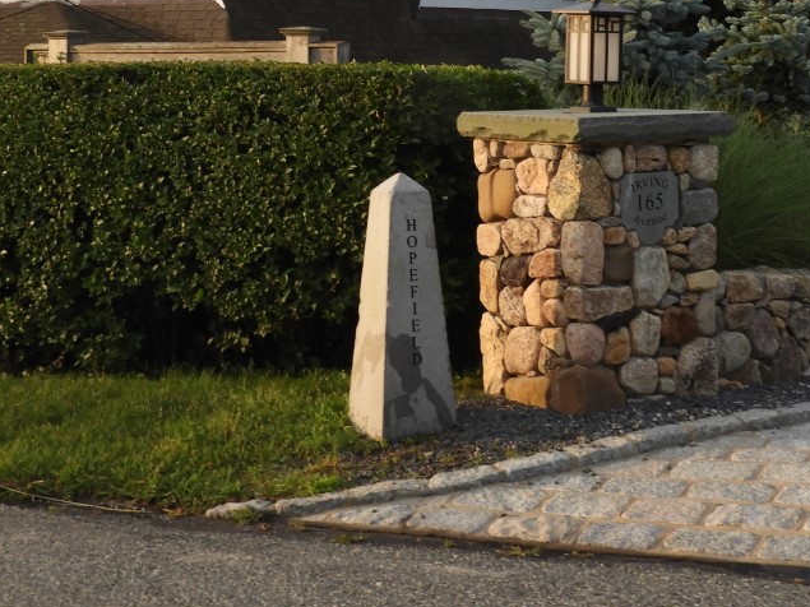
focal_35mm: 68
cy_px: 18
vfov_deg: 21.0
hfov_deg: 28.5
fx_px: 1591
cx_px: 468
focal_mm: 5.4
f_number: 3.5
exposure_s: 1/250
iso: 100
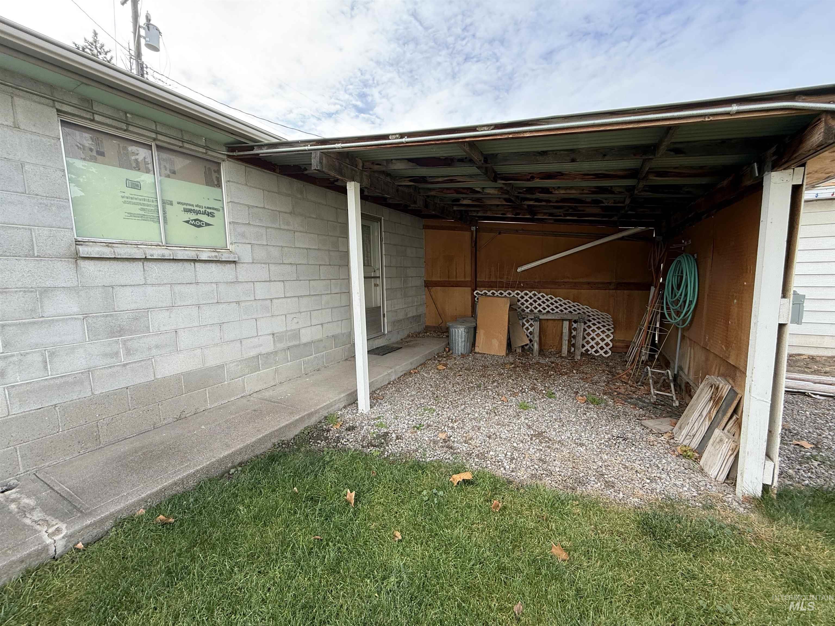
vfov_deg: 85.7
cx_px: 418
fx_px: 338
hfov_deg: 102.1
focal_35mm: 14
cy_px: 313
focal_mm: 2.22
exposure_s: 1/170
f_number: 2.2
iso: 50
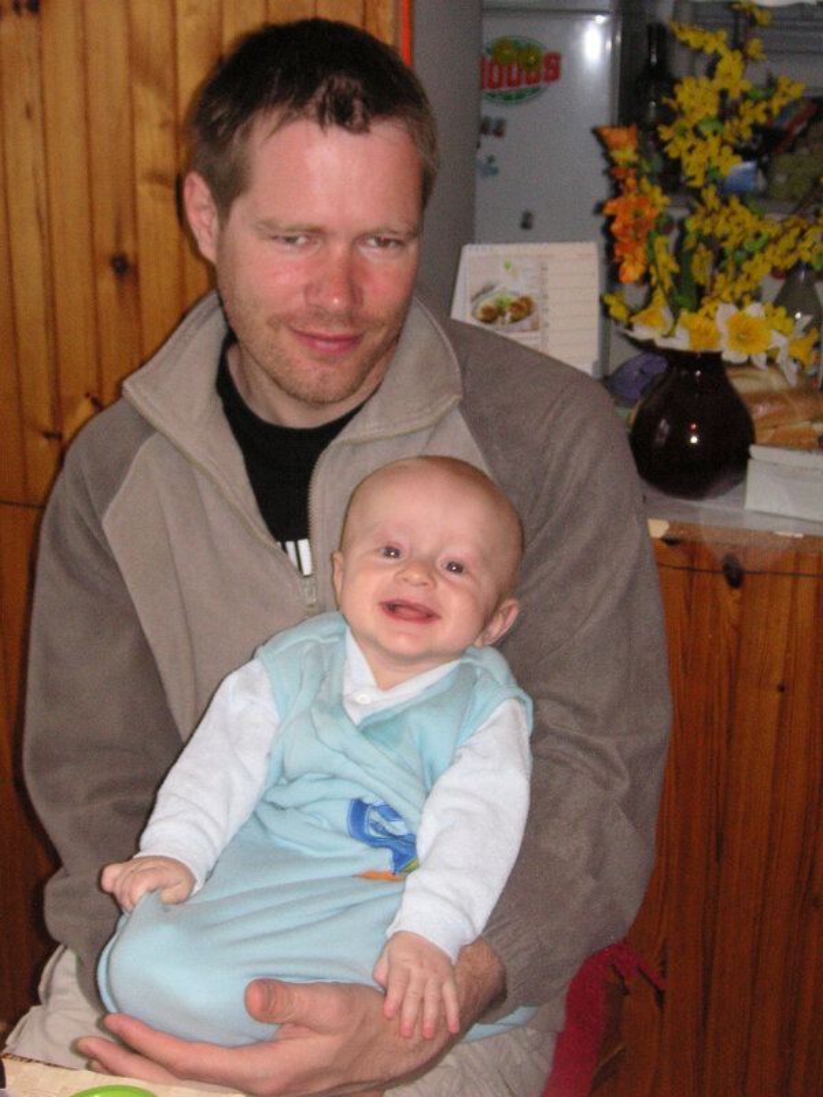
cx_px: 412
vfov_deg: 38.2
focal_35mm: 50
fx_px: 1585
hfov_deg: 29.1
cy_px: 548
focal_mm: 8.4
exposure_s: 1/45
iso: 160
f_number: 3.4
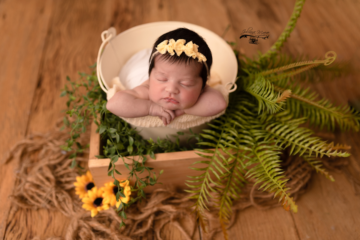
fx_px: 350
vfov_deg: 37.9
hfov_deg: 54.4
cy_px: 120
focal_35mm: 35
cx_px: 180
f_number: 2
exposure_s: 1/200
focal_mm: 35
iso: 100
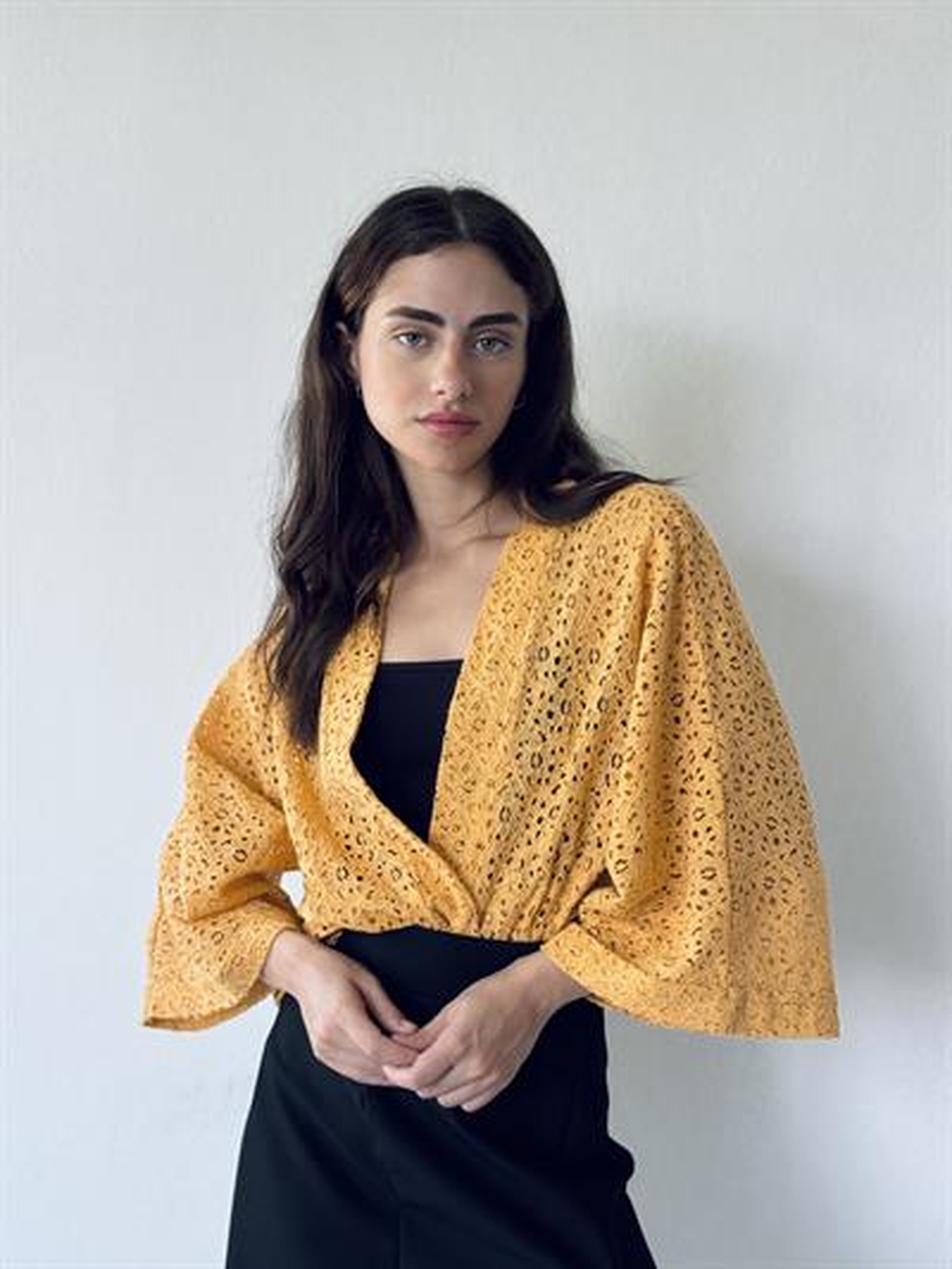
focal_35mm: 48
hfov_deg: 30.3
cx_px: 476
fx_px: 1759
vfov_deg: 39.6
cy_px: 634
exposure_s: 1/120
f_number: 1.78
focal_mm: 6.76
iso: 100
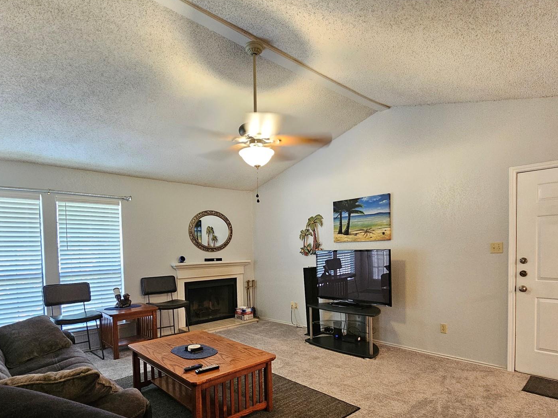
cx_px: 290
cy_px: 256
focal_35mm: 19
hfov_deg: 84.6
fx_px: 306
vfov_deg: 67.8
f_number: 2.2
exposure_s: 1/24
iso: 640
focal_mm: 2.2
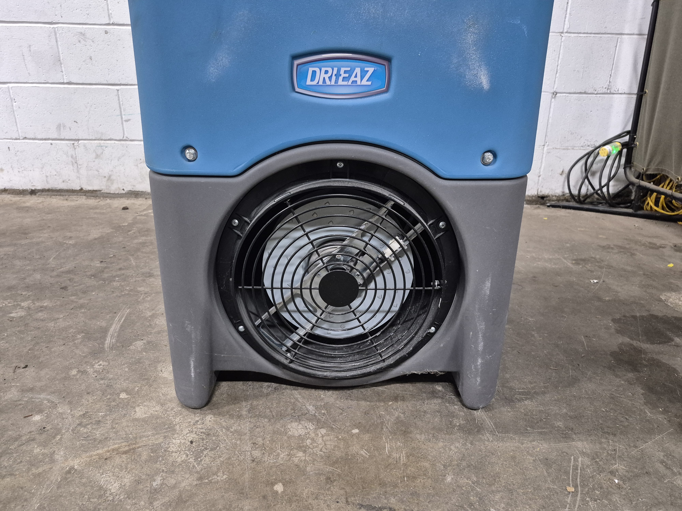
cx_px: 341
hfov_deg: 73.9
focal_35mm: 23
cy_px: 256
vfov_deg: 58.9
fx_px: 453
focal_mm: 5.4
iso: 1000
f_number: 1.8
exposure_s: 1/120
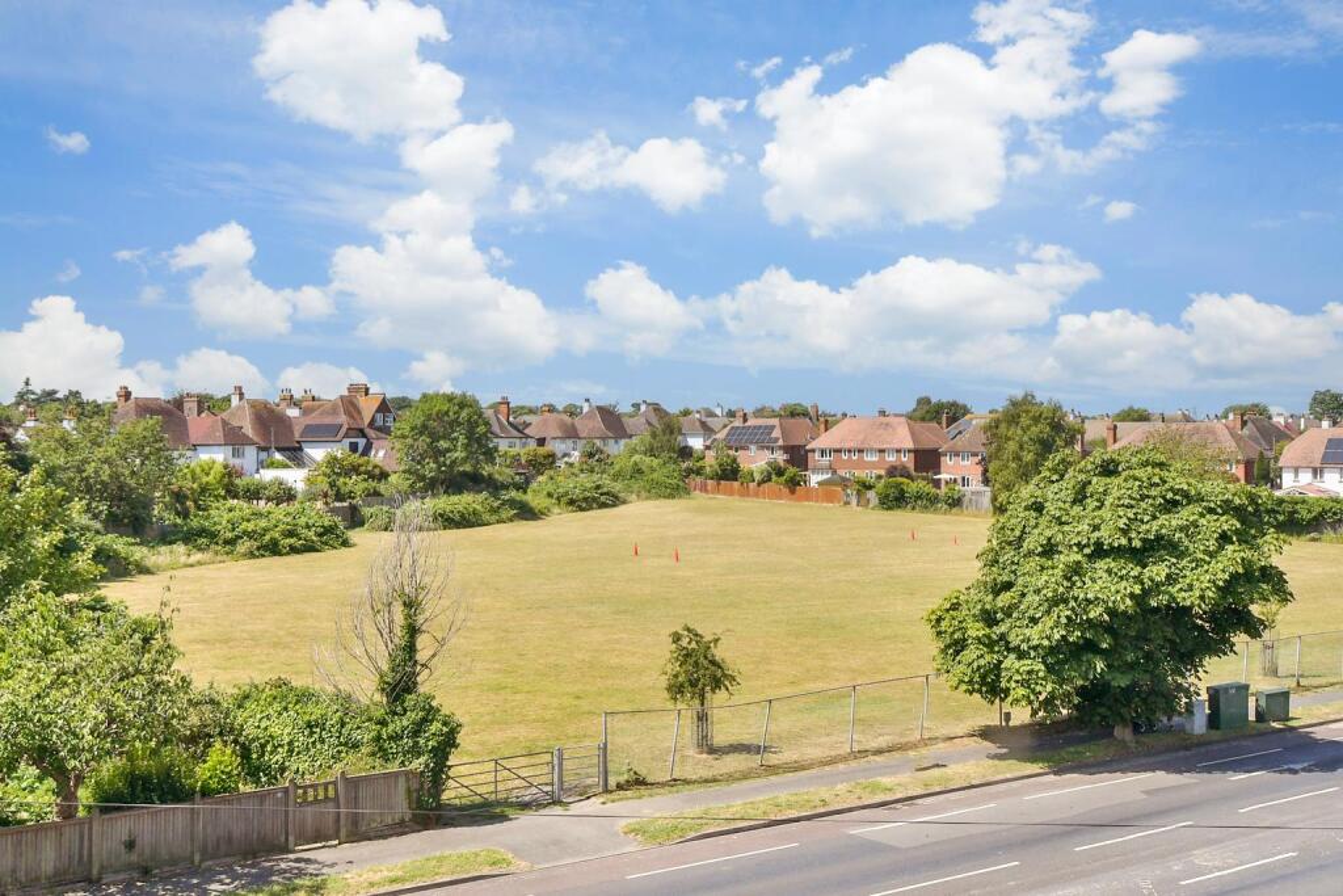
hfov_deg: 61.9
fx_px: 1119
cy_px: 448
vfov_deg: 43.6
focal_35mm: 30
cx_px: 672
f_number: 6.3
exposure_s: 1/800
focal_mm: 20
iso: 200
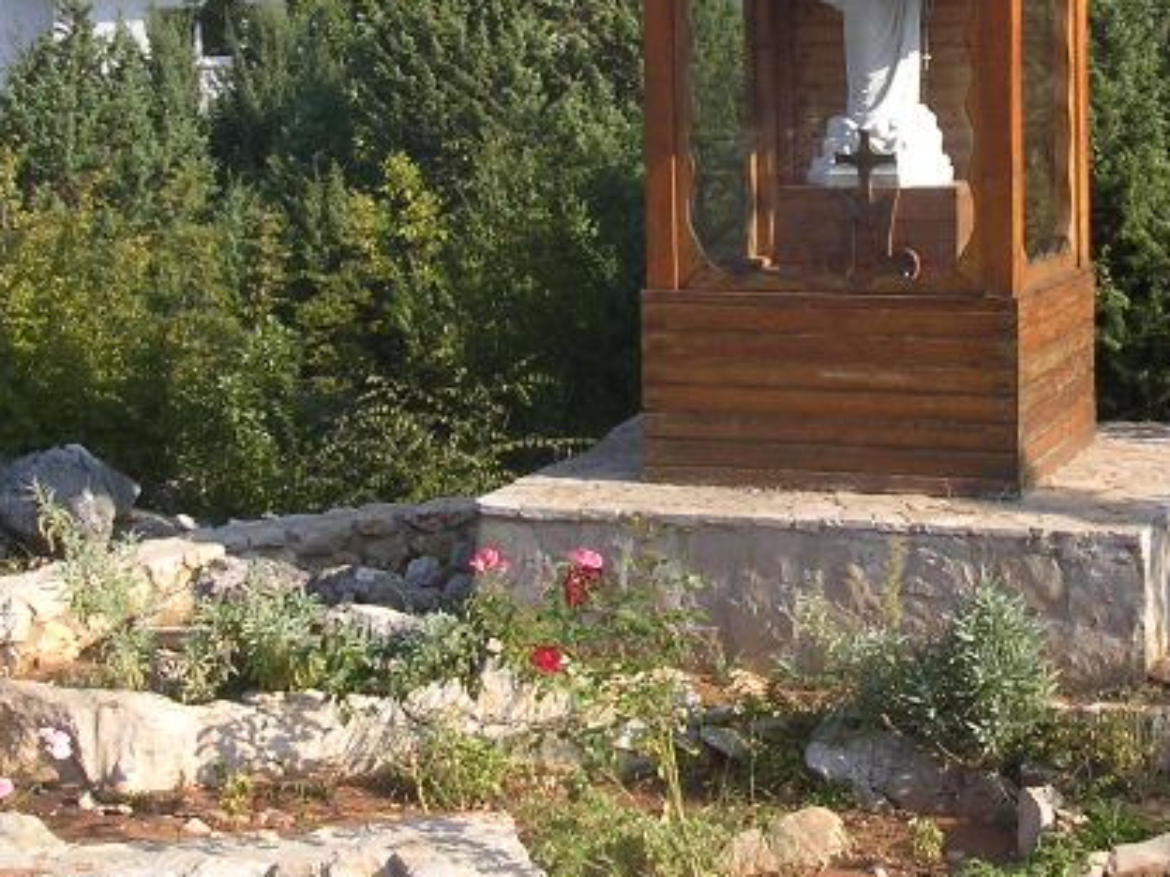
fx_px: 2467
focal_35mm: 73
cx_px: 802
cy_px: 233
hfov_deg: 26.5
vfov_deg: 20.0
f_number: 5.6
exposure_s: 1/168
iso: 100
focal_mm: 5.8
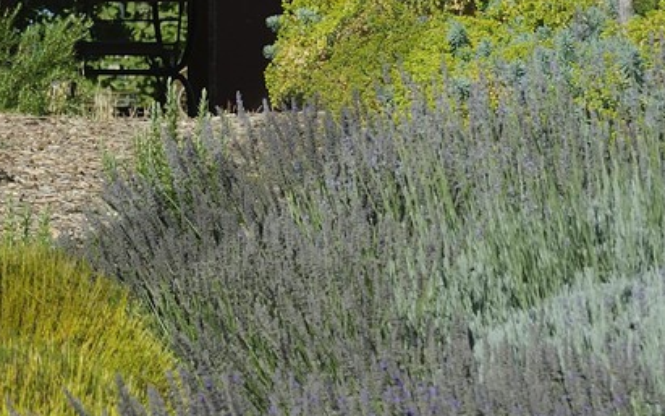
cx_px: -155
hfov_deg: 3.8
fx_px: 10060
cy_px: -317
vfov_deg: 2.4
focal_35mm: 555
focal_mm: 140
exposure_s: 1/200
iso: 200
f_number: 11
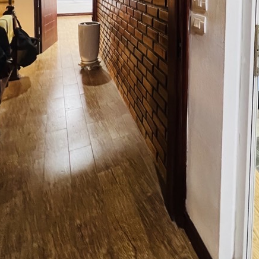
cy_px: -6
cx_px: 192
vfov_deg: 47.7
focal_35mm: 27
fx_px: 229
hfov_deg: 56.3
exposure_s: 1/50
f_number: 1.8
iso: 640
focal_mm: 1.57
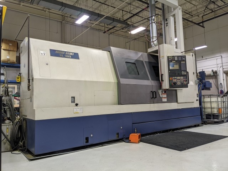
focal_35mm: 27
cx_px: 114
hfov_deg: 65.3
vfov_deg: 51.4
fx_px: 178
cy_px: 86
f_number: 1.73
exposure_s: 1/44.7
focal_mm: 4.38
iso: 63
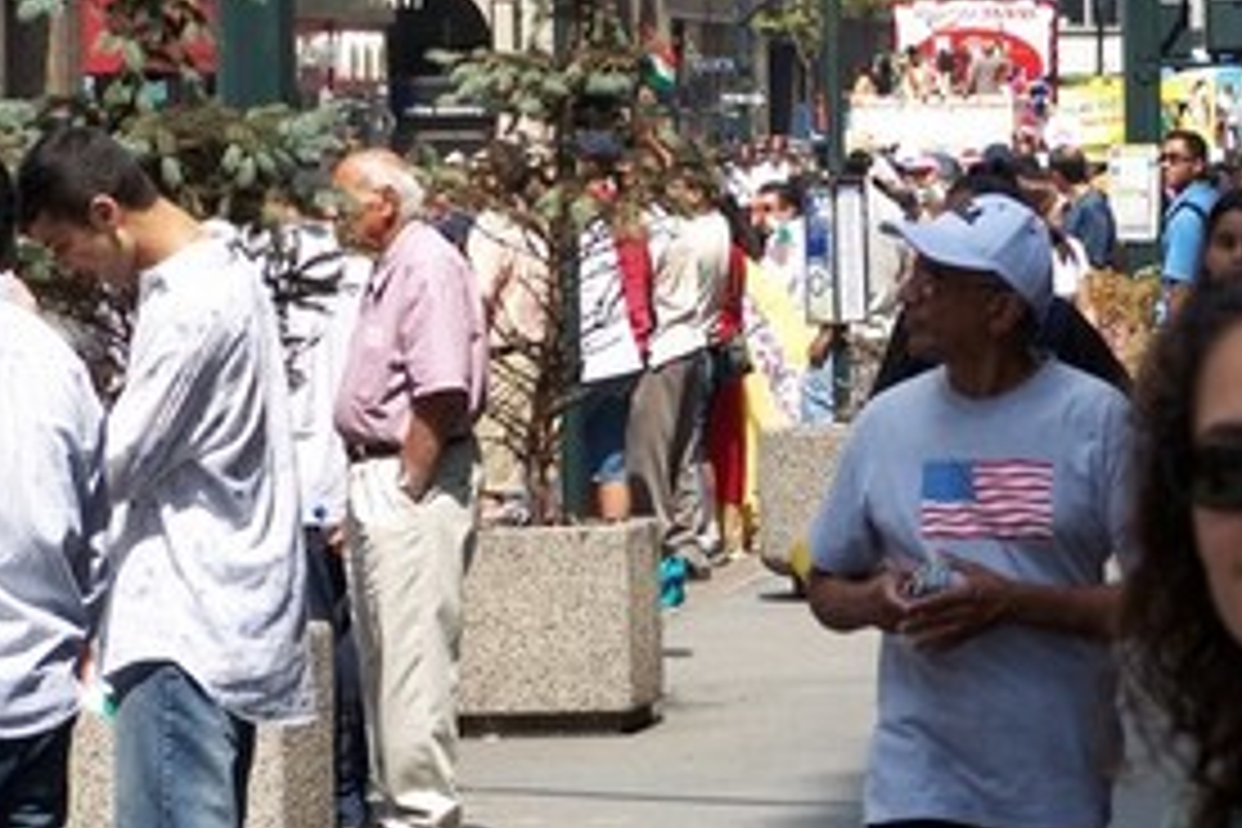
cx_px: 842
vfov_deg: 6.3
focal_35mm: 217
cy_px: 166
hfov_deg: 9.5
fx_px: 7486
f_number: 3.2
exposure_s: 1/500
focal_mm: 21.2
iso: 80
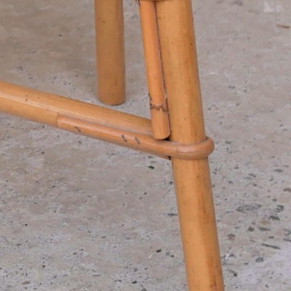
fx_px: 2530
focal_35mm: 266
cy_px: -282
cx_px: -247
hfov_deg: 6.4
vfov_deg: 6.4
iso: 200
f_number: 3.2
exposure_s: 1/320
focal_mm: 20
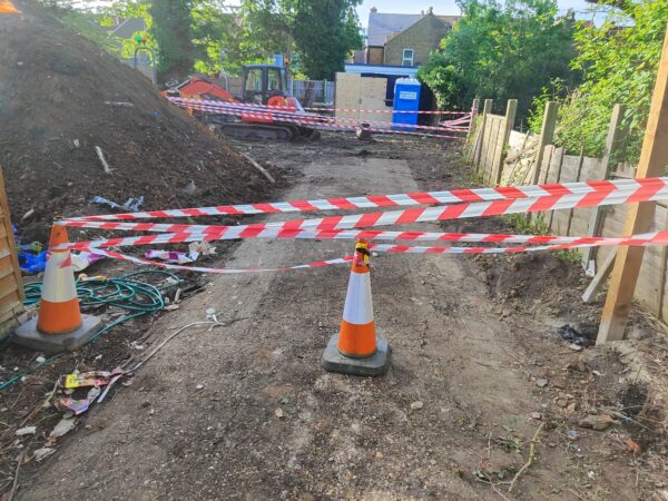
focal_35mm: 23
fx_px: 444
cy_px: 250
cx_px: 334
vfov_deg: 58.9
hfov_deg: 73.9
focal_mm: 5.59
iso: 50
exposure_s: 1/138
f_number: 1.88
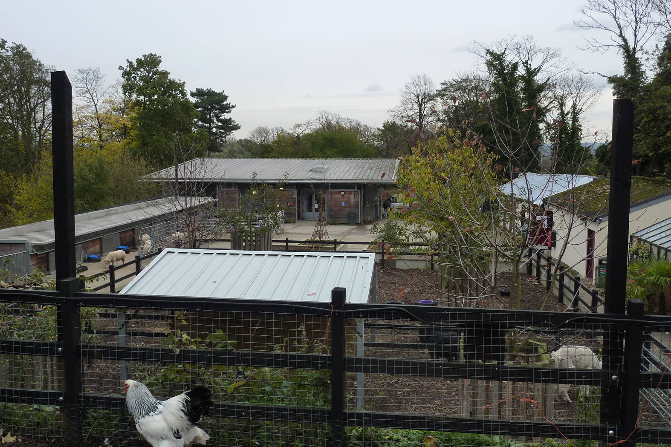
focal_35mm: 37
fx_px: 690
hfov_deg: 51.9
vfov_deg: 35.9
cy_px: 212
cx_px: 337
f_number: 4
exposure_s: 1/160
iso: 125
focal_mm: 5.7
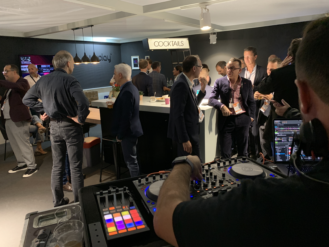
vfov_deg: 53.1
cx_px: 164
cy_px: 124
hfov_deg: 67.3
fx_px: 247
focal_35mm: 26
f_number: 1.8
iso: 250
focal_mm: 4.25
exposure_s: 1/33
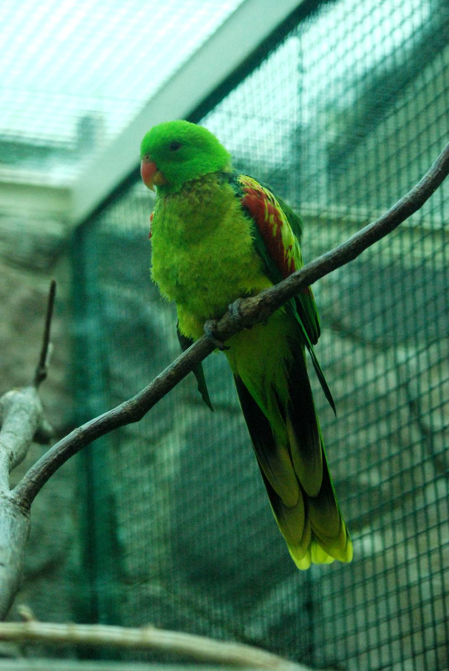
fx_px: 1959
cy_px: 336
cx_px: 224
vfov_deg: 19.4
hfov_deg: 13.1
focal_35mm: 105
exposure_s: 1/160
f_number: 4
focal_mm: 70
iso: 1600
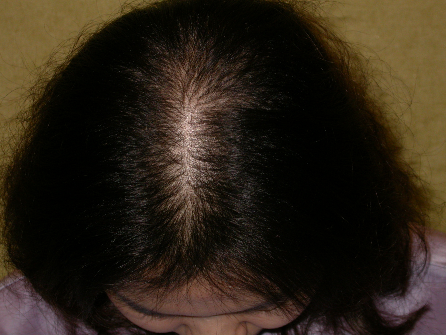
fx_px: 1946
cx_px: 223
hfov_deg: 13.1
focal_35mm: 151
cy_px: 168
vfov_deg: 9.8
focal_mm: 31.3
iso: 100
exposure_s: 1/60.3
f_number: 5
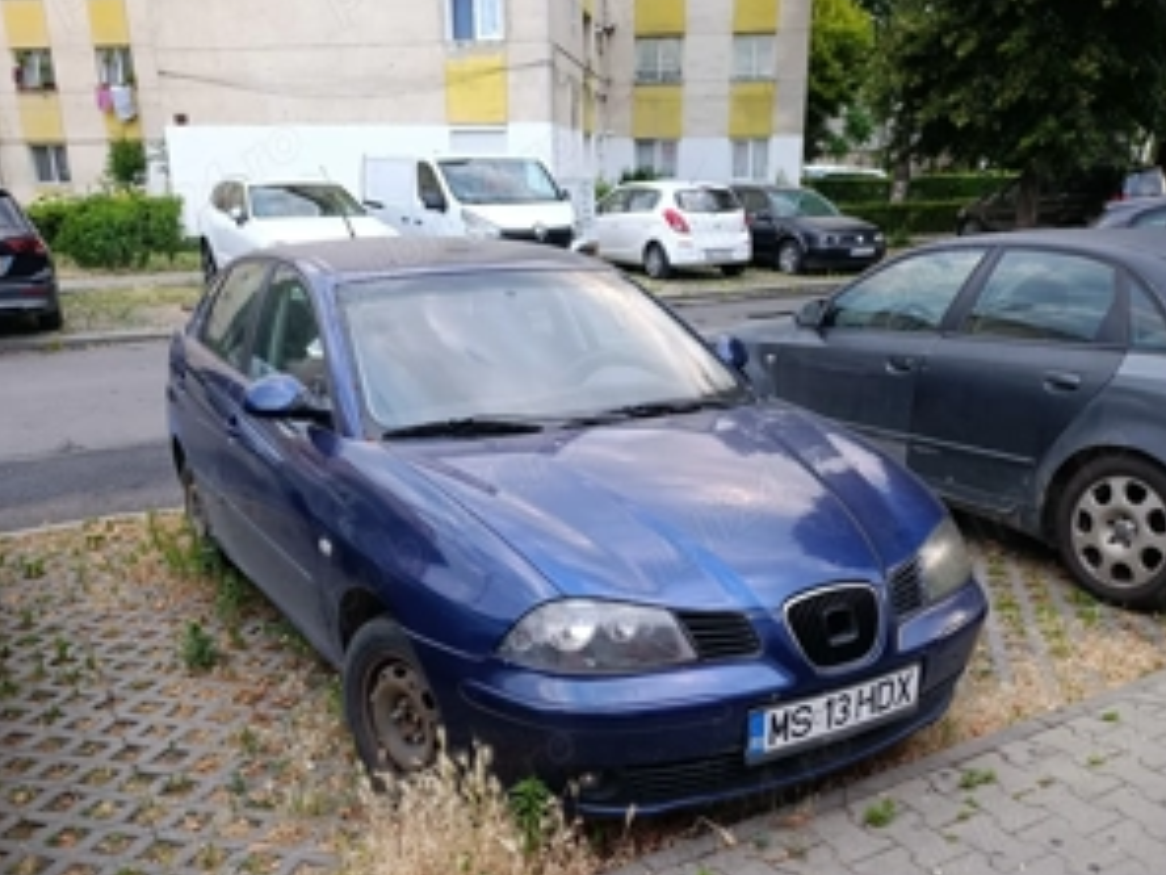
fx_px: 1044
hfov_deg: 58.4
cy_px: 583
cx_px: 587
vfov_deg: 44.8
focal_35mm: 31
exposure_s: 1/100
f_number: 1.65
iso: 793
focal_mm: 6.11
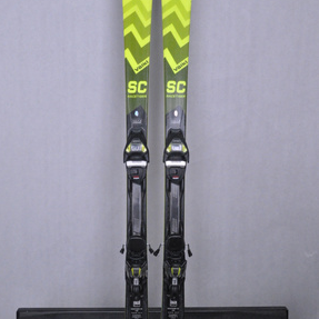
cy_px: 171
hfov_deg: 38.3
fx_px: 459
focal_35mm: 44
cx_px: 154
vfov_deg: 38.3
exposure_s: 1/125
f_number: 9.5
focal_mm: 22
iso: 3200
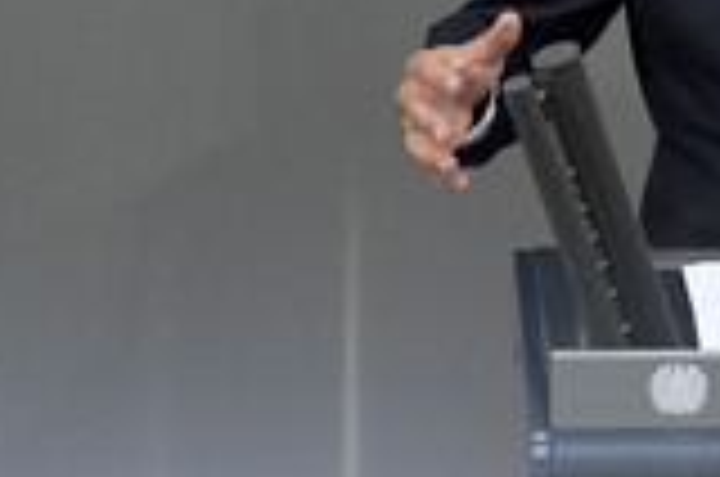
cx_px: 839
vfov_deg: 1.0
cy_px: 4
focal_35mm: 1409
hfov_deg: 1.5
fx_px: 28124
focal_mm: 500
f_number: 5.6
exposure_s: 1/500
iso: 8000
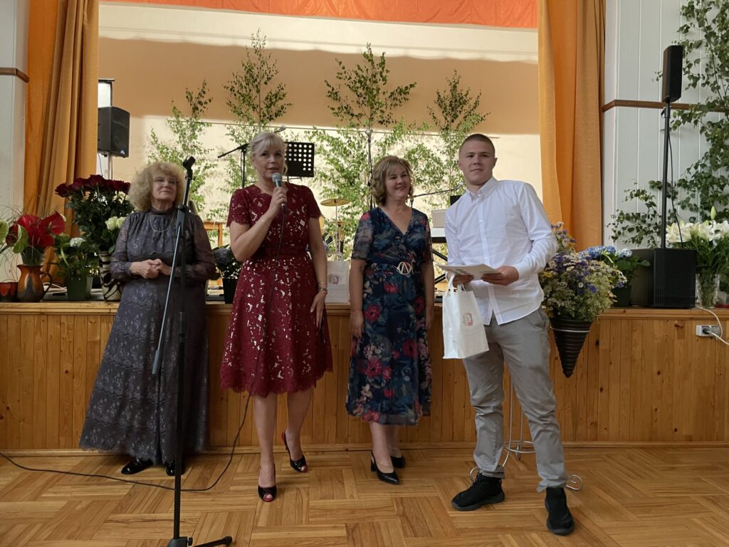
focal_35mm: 26
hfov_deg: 67.3
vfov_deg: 53.1
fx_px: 548
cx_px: 364
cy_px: 274
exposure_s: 1/33
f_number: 1.6
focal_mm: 4.2
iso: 400
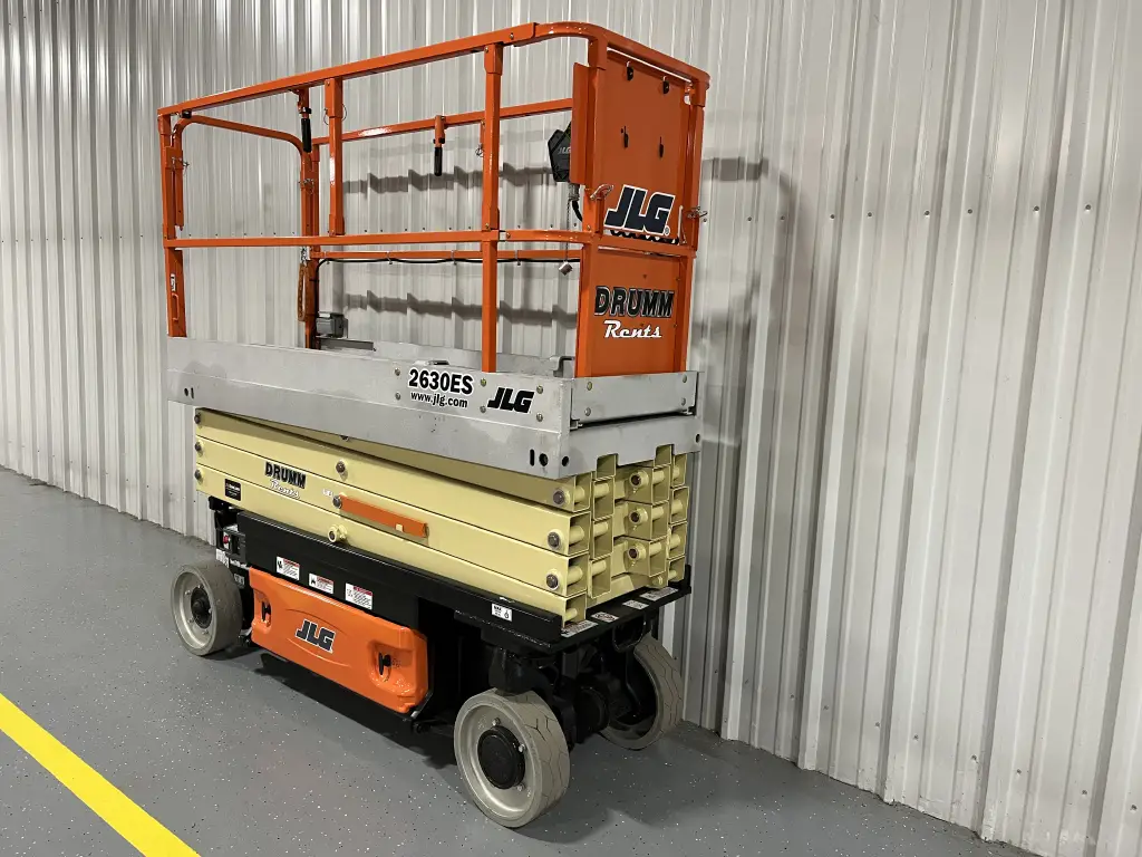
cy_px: 428
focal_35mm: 26
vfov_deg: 53.1
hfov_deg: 67.3
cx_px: 571
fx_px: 858
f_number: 1.6
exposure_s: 1/62
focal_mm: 5.1
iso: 125
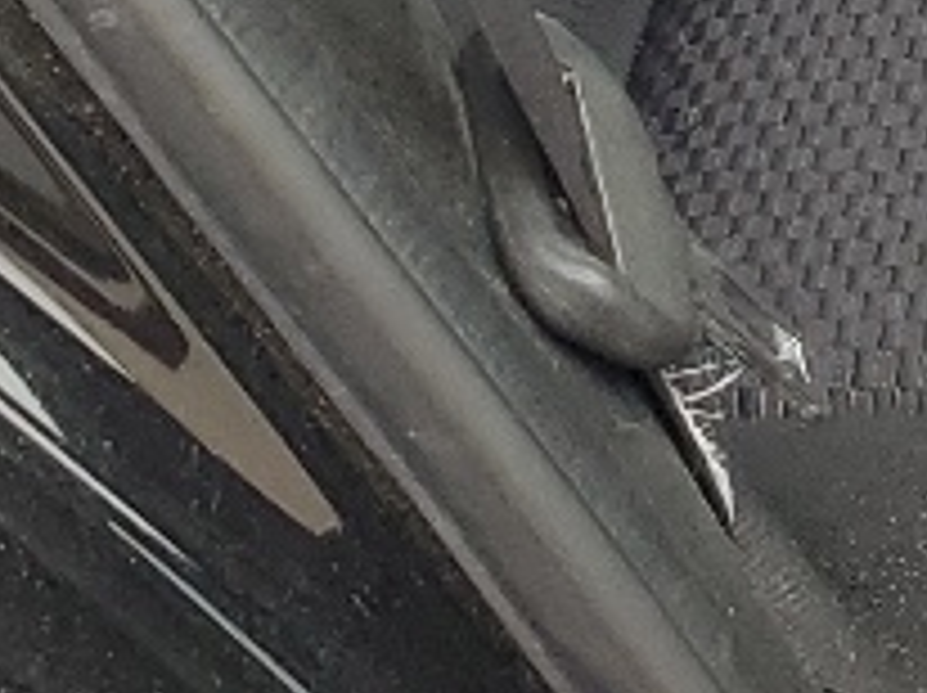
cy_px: -1642
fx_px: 5403
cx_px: 1971
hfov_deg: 9.1
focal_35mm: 202
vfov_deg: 6.5
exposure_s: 1/120
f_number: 1.5
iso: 50
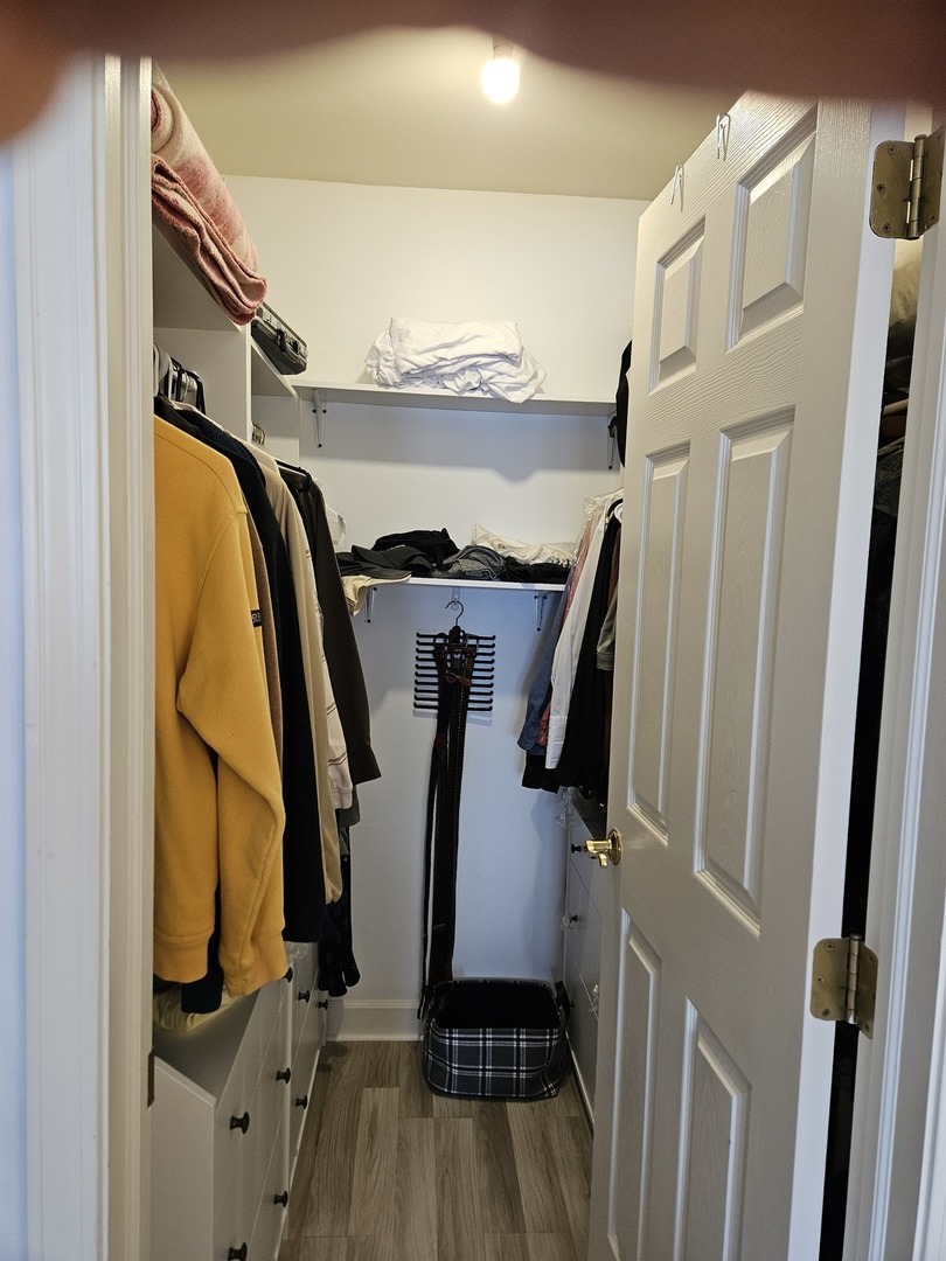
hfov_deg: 58.9
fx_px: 838
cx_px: 473
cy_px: 630
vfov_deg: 73.9
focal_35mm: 23
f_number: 1.8
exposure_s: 1/120
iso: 250
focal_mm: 5.4
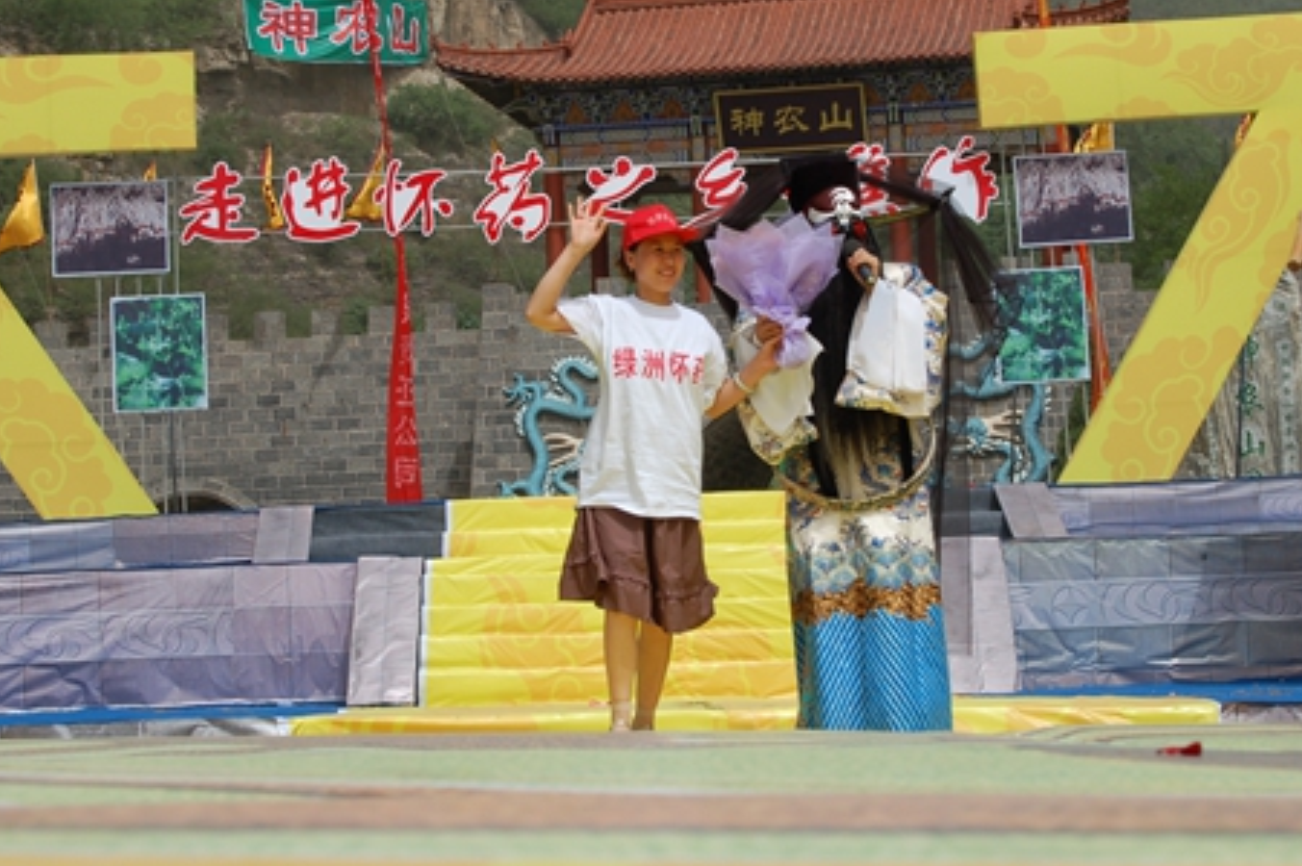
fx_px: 3963
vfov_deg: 12.5
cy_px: 313
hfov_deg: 18.7
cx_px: 676
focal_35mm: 110
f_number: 10
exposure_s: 1/400
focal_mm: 55
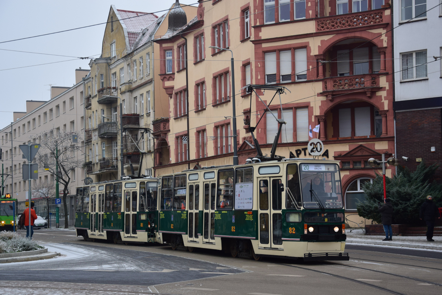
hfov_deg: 28.1
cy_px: 148
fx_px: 884
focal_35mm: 72
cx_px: 221
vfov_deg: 18.9
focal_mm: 48
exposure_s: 1/320
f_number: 5
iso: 400
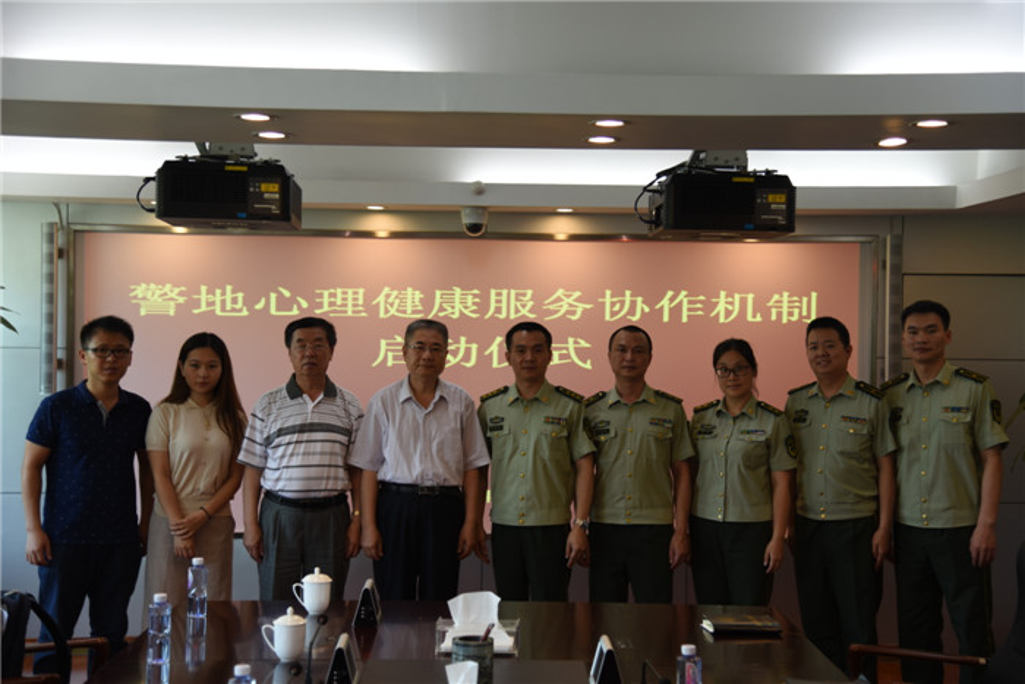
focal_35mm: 55
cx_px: 512
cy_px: 342
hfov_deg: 36.2
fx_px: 1566
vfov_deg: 24.6
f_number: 4
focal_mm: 55
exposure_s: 1/60
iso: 250
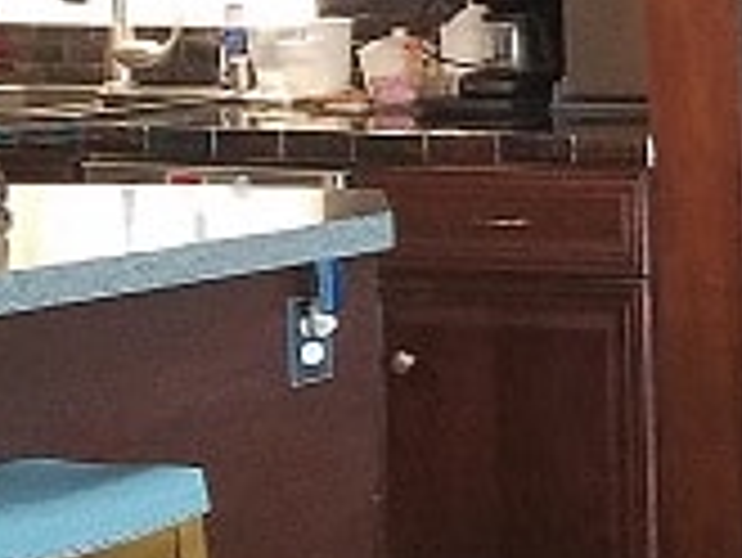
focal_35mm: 159
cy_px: -58
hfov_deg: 10.7
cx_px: 1772
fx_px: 3411
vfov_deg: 9.3
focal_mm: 4.2
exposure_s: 1/17
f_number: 1.7
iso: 250
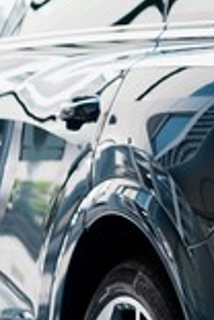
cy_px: 157
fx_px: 2265
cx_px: 467
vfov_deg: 8.1
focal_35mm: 254
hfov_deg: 5.3
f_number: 2.8
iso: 80
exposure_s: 1/250
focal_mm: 55
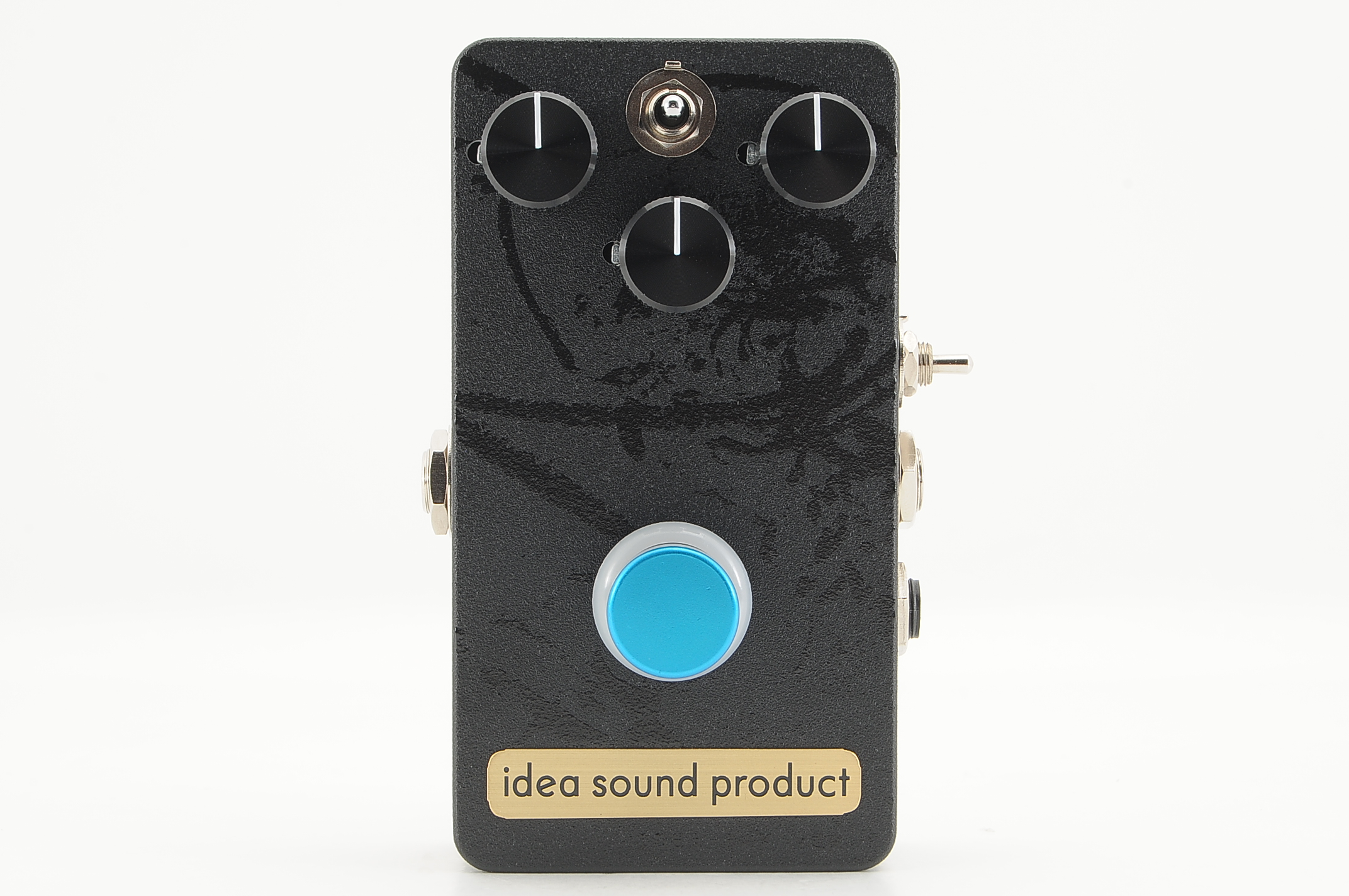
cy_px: 448
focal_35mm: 82
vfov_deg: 16.5
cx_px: 674
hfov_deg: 24.6
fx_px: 3088
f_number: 16
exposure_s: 1/200
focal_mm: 55
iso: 200
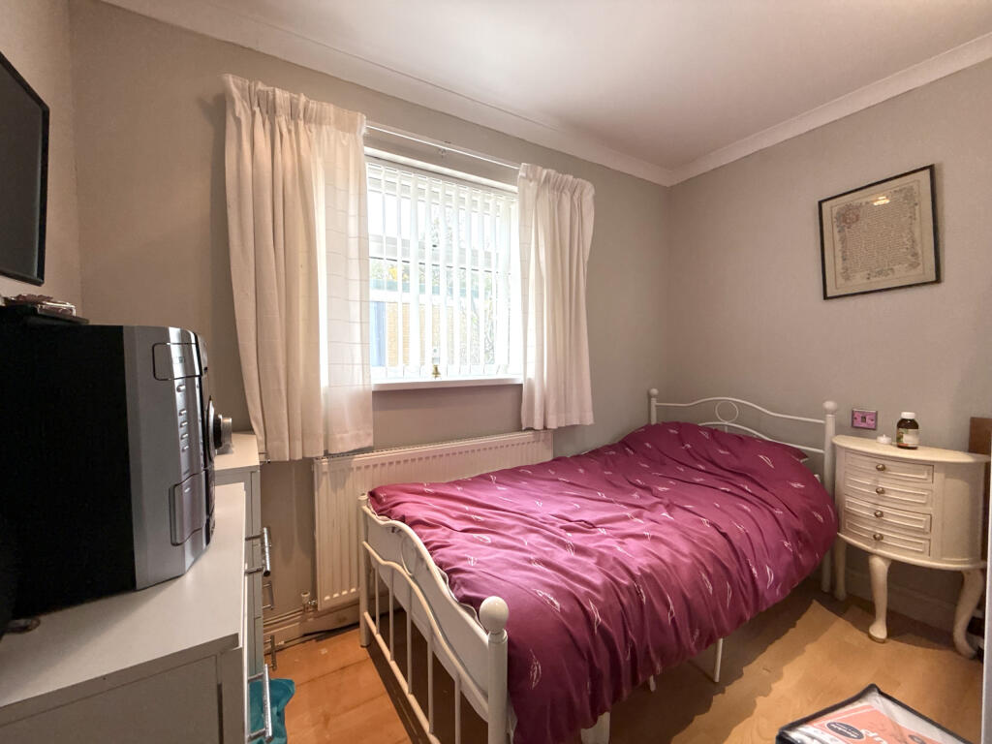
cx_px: 496
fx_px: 401
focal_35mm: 14
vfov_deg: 85.7
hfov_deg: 102.1
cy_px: 372
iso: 80
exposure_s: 1/100
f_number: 2.2
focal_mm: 2.22
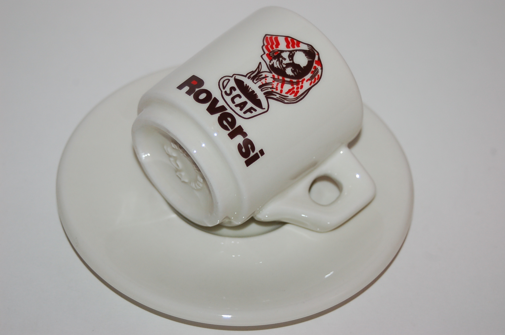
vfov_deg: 12.2
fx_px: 1577
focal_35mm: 112
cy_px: 168
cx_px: 252
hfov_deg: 18.2
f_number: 5.6
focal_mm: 75
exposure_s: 1/60
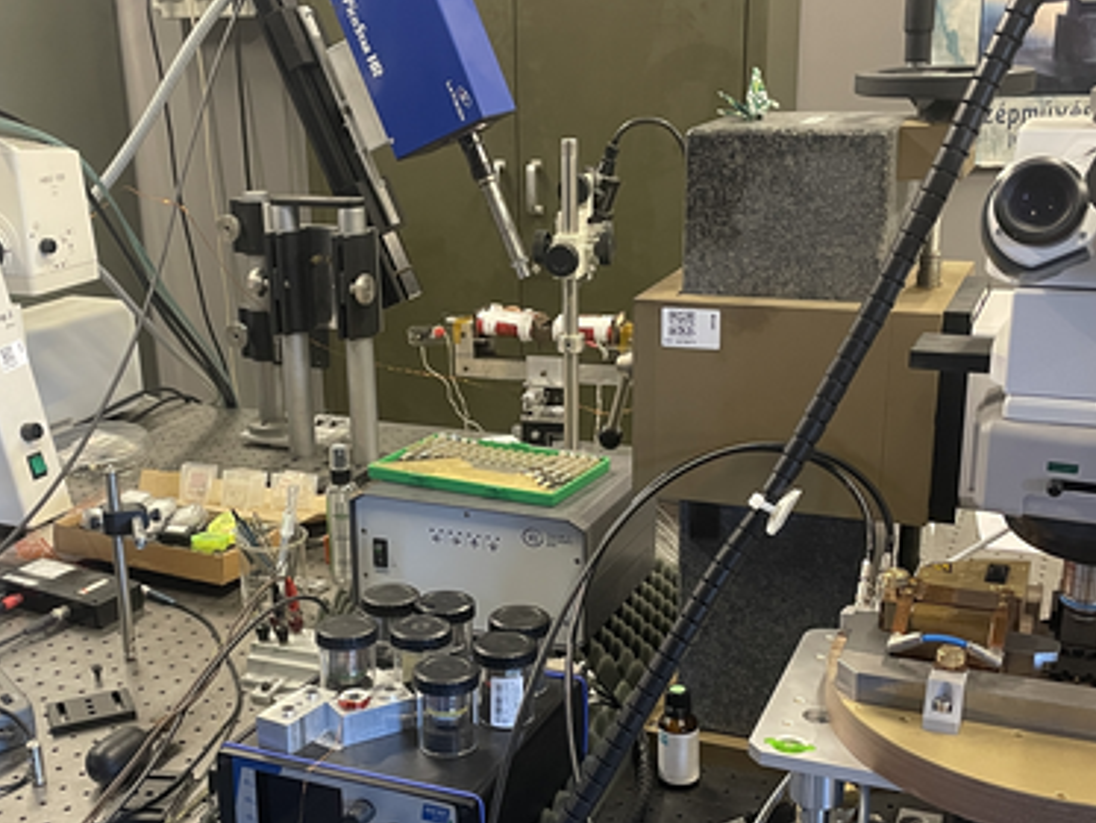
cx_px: 472
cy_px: 497
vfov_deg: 32.1
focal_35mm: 45
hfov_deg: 42.0
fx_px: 1425
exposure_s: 1/50
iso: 400
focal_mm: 4.2
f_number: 1.6
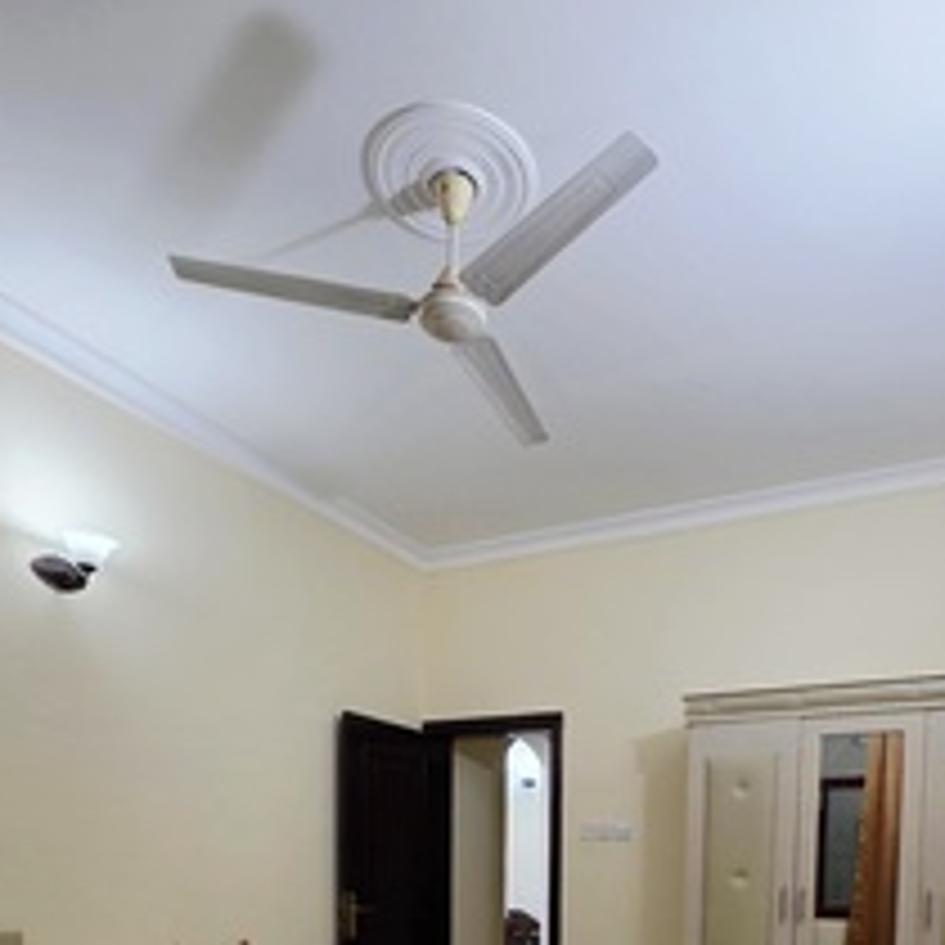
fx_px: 772
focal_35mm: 25
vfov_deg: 52.6
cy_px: 902
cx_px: 560
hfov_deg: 62.5
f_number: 1.9
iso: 160
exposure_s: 1/50.3
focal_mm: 2.2
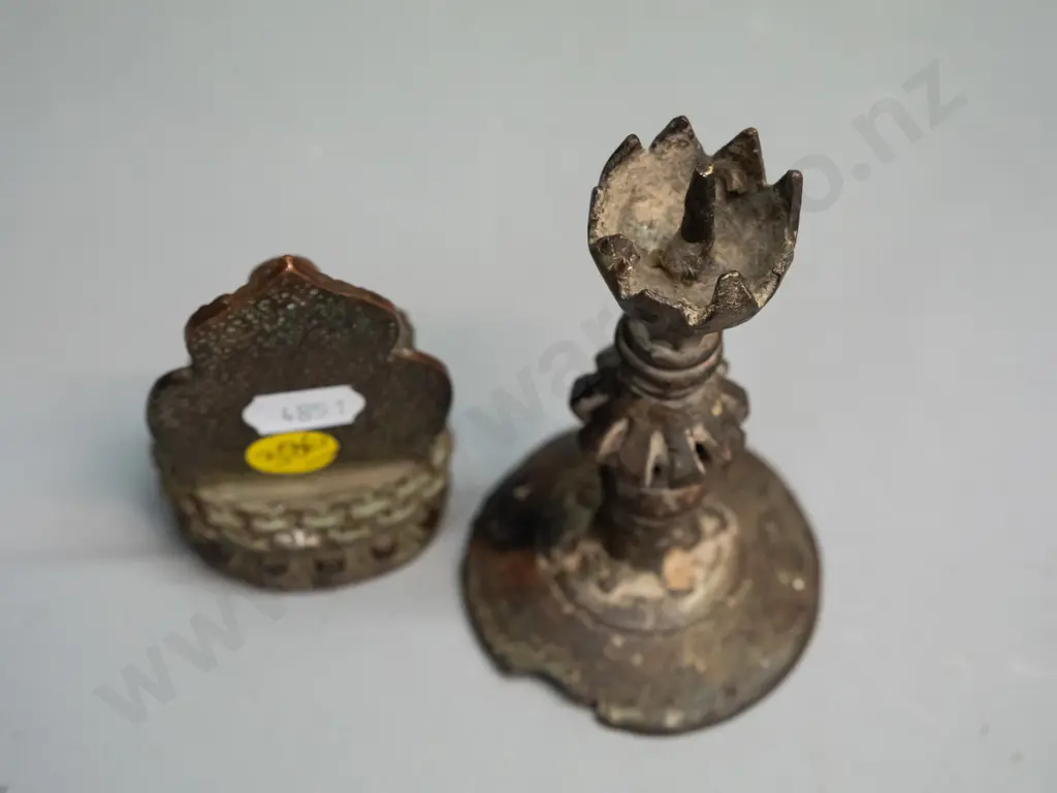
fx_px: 2015
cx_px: 528
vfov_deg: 22.3
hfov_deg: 29.4
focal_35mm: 66
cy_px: 396
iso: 3200
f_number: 5
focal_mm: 33
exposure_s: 1/160
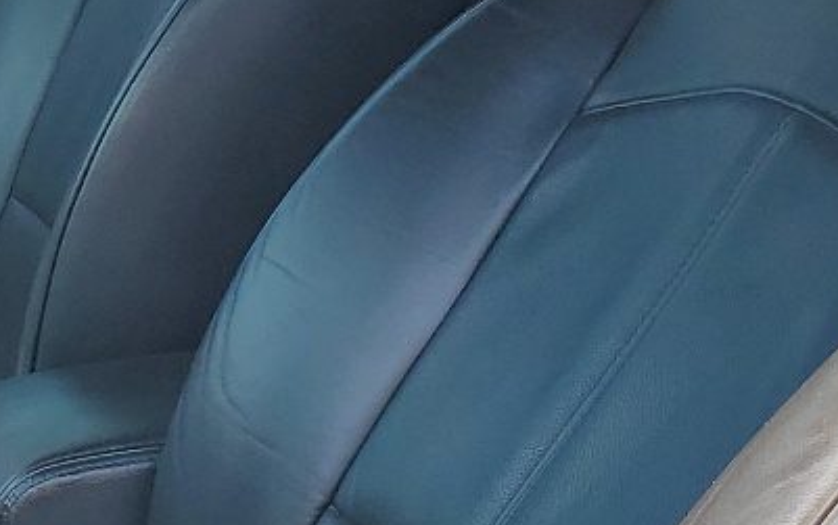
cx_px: -380
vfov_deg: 11.9
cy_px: 408
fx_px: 2513
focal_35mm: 110
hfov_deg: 17.3
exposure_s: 1/588
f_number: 1.5
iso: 50
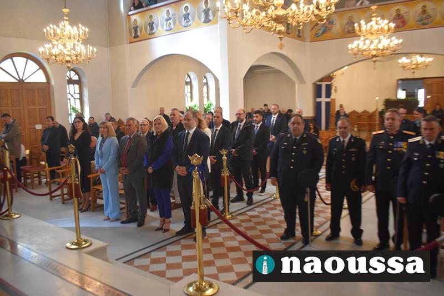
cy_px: 148
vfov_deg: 40.0
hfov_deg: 57.2
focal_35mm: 33
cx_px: 222
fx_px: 407
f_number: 3.8
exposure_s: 1/125
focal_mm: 22
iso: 1800
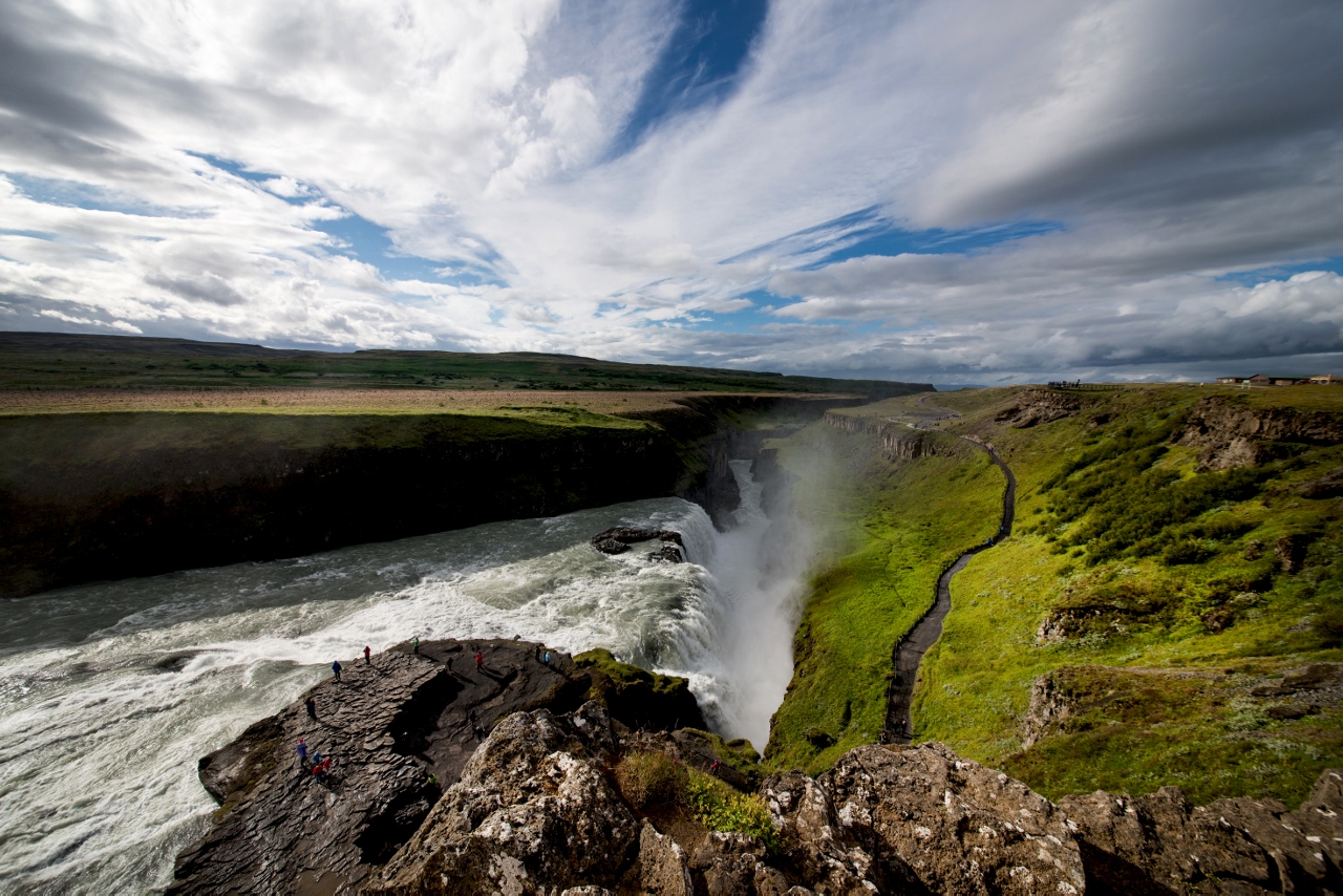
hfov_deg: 112.6
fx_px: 448
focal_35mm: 12
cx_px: 672
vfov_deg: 90.0
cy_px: 448
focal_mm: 12
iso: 160
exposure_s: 1/800
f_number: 8
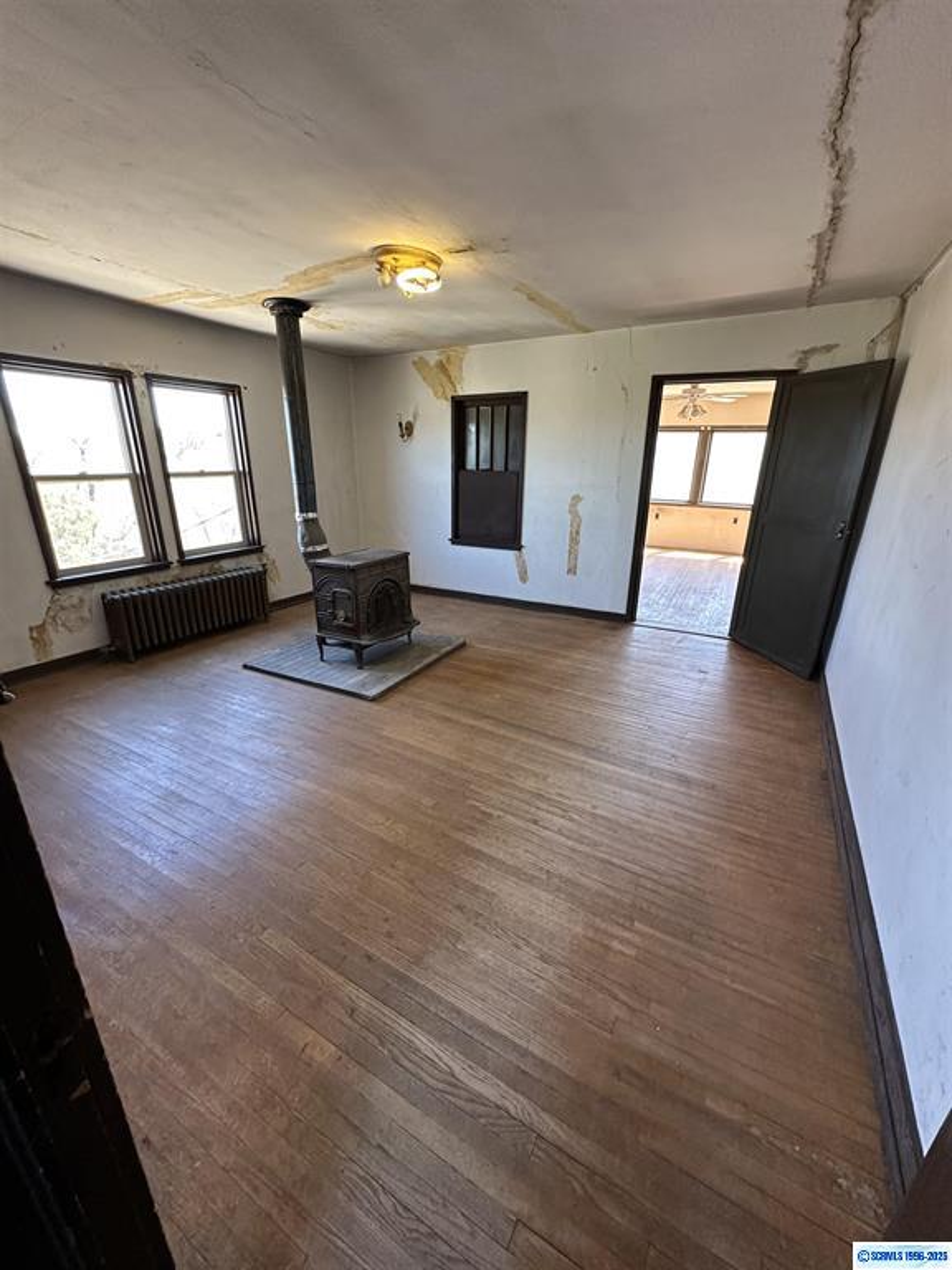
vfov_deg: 102.1
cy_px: 635
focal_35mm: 14
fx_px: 513
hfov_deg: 85.7
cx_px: 476
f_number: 2.2
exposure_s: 1/60
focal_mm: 2.22
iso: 200
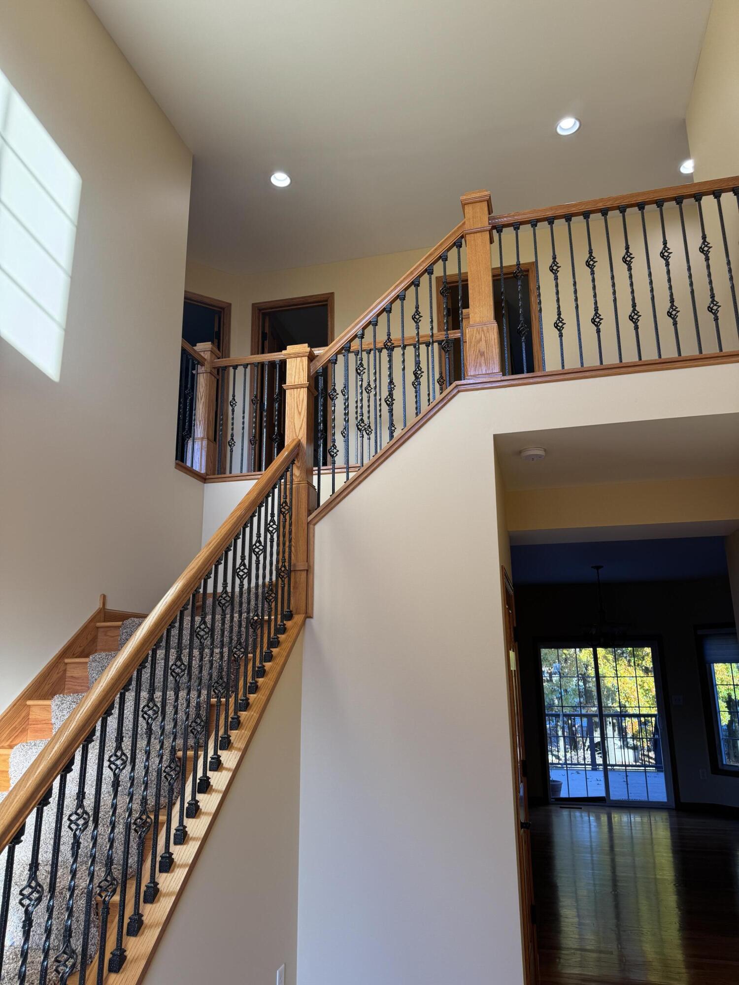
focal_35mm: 24
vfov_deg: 71.6
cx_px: 370
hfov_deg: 56.8
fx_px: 683
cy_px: 492
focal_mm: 6.76
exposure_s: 1/118
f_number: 1.78
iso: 64
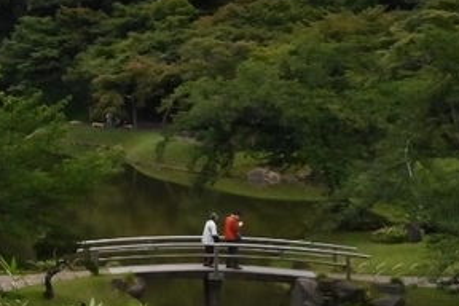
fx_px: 1275
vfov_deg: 13.6
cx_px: -258
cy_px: 81
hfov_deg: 17.9
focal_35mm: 100
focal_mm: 24
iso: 2000
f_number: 11
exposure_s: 1/2000
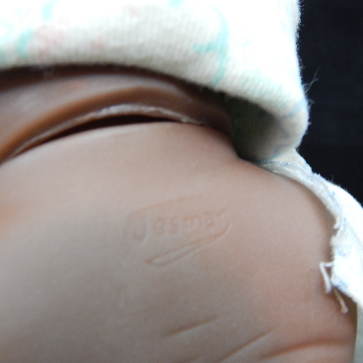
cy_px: 181
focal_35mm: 37
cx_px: 197
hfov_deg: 44.9
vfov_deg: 44.9
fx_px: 439
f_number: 3.2
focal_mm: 5.6
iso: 400
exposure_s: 1/8
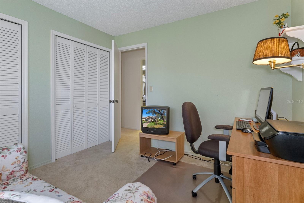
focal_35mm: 18
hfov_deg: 90.0
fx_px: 152
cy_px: 102
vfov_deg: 67.4
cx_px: 152
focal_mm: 12
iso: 640
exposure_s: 1/1.67
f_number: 8
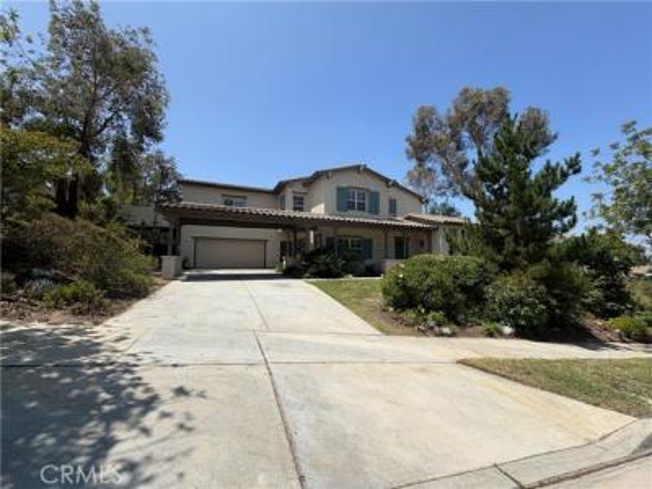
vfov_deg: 85.7
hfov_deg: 102.1
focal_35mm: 14
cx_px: 326
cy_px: 244
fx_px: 264
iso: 50
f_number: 2.2
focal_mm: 2.22
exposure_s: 1/1927
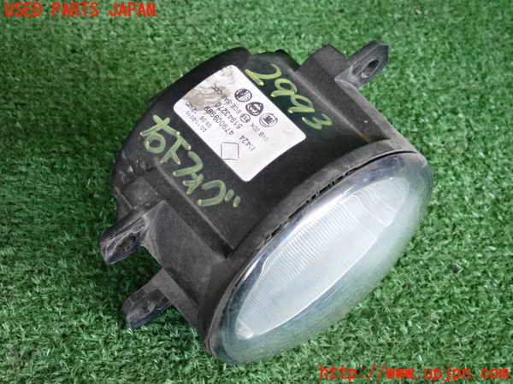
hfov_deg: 23.8
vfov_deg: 18.0
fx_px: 1215
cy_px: 192
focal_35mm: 82
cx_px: 256
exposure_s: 1/125
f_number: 4.3
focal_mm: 14.62
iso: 2500
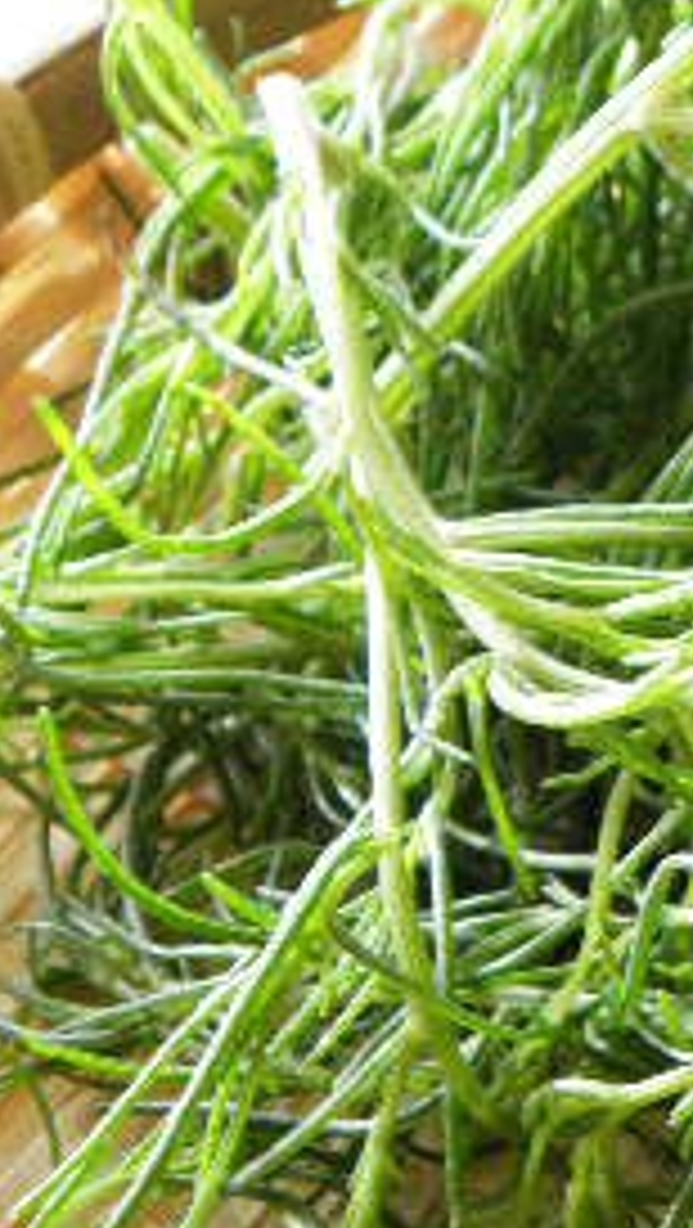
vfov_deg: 17.8
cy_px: 454
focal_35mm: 120
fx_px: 3912
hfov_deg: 9.7
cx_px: 1202
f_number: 3.4
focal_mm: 8.53
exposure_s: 1/8
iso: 200
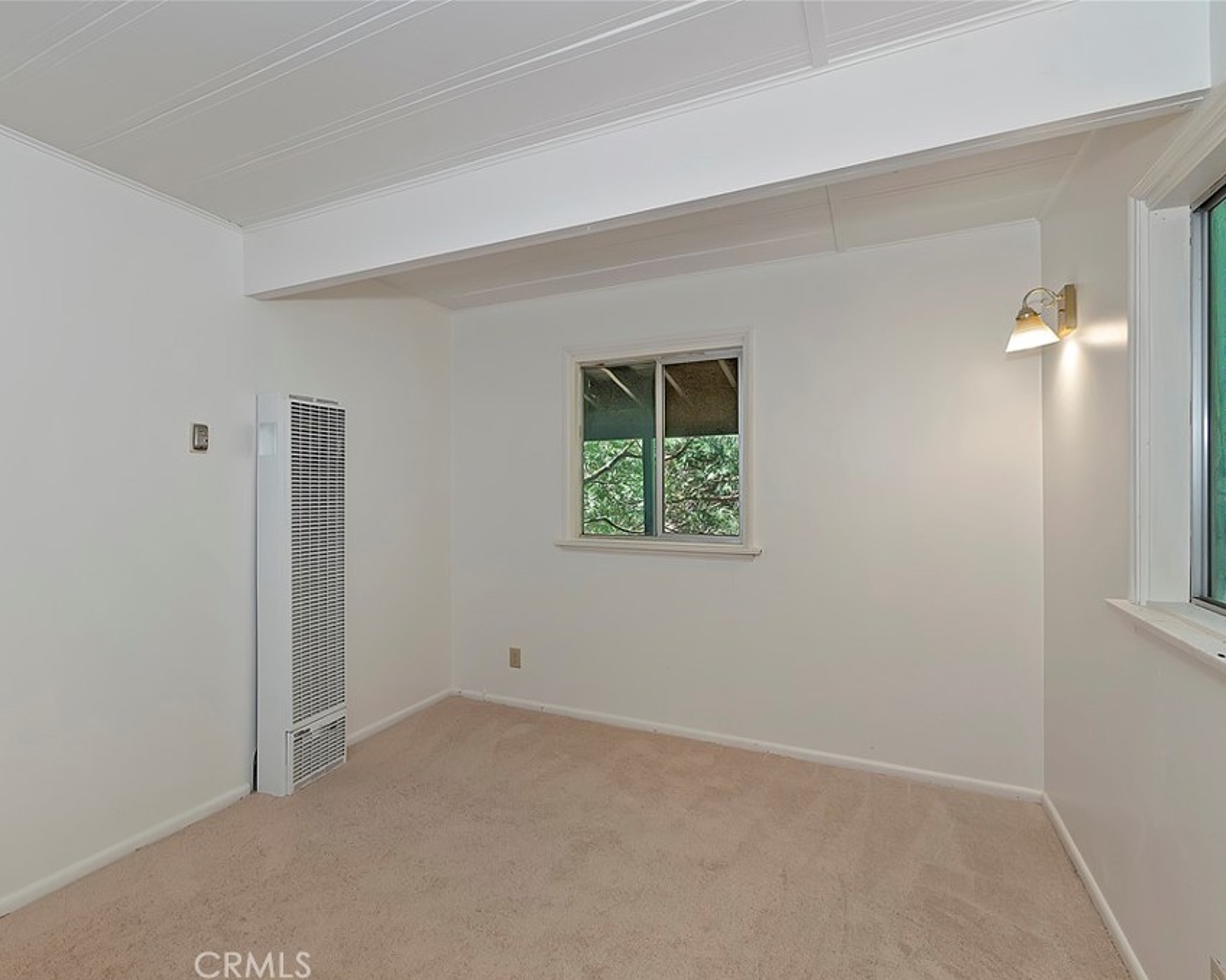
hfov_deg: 89.0
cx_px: 519
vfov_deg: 77.0
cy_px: 492
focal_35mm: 17
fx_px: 617
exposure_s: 1/30
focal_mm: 10
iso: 400
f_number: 8
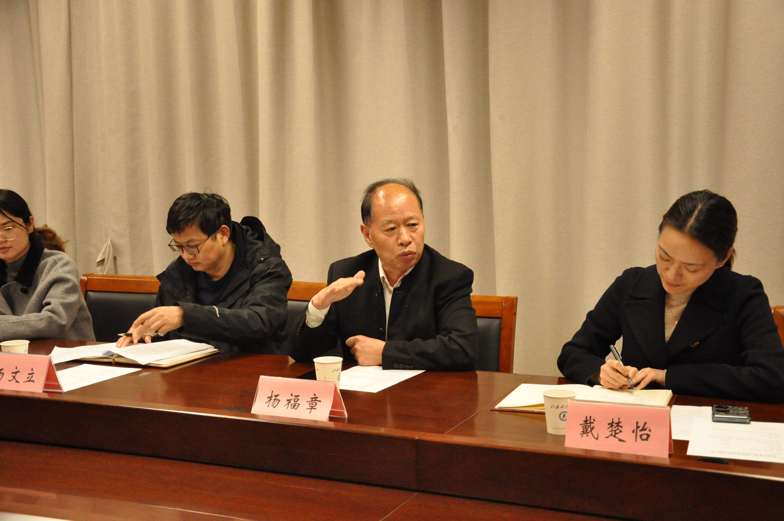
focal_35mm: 48
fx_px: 1044
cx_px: 392
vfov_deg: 28.0
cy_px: 260
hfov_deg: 41.2
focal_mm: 32
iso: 3200
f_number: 4.2
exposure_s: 1/100
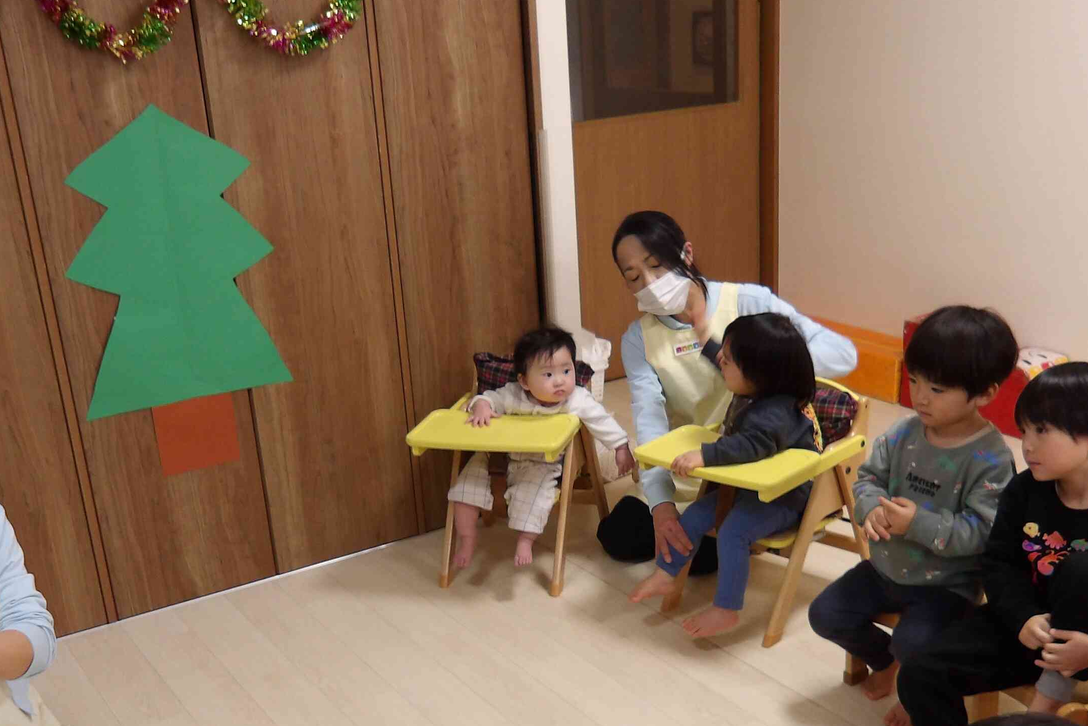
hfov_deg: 46.4
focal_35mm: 42
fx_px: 1269
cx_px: 561
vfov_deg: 31.5
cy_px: 519
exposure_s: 1/30
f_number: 3
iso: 173
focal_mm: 4.9
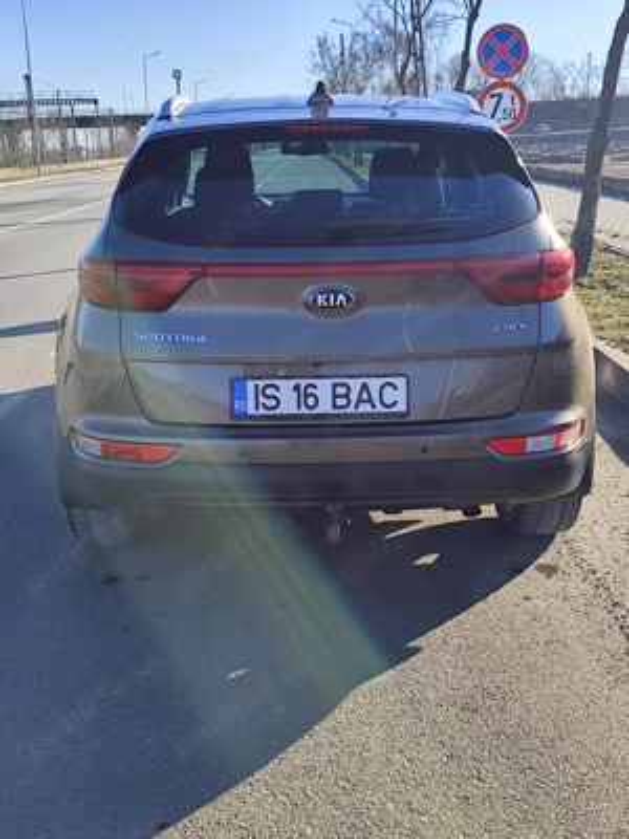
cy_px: 420
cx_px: 314
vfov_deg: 44.8
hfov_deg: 34.3
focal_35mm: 42
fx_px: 1018
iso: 50
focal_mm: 6.14
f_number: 1.65
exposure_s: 1/847
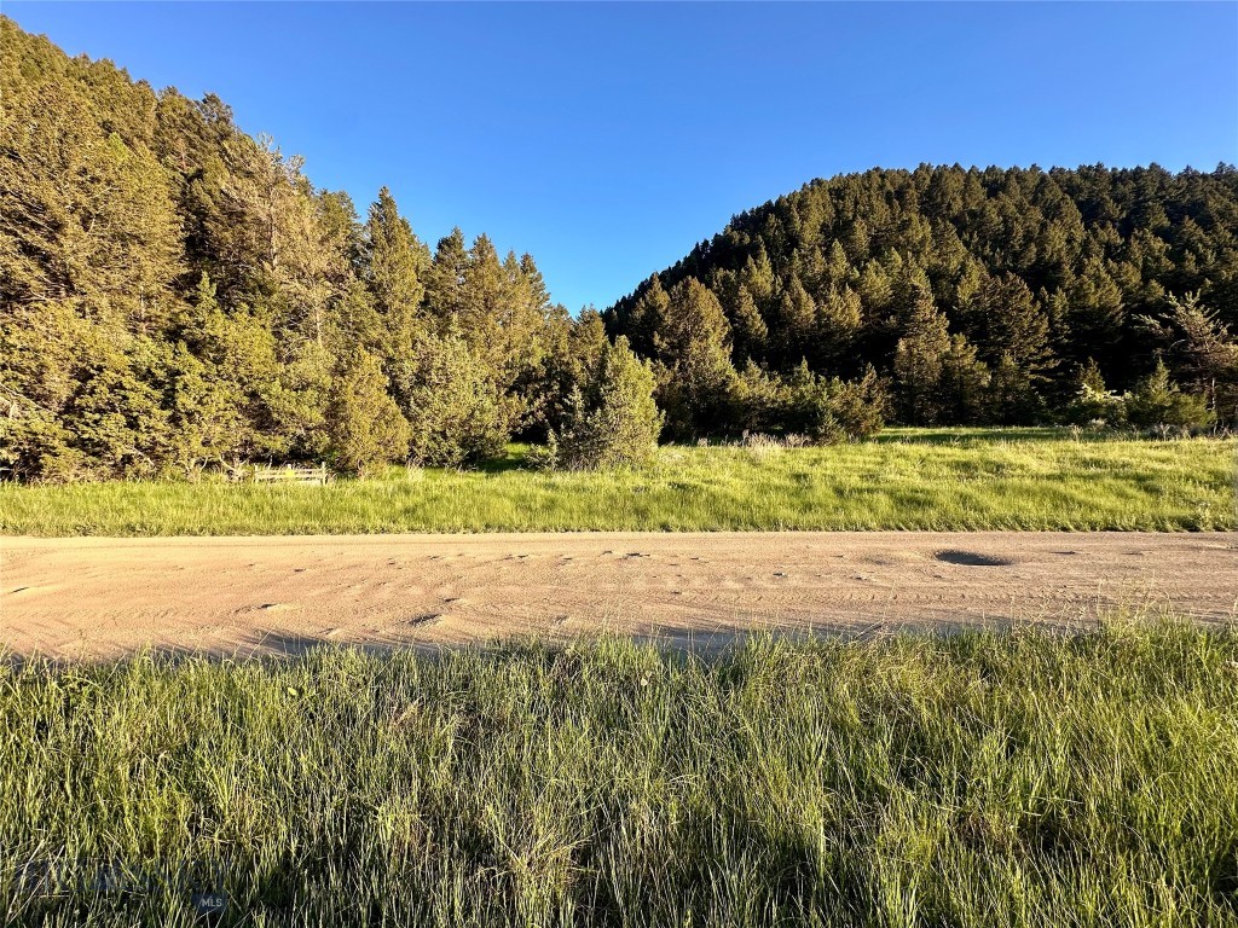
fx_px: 501
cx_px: 619
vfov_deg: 85.7
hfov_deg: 102.1
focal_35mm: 14
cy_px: 464
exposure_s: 1/360
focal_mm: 2.22
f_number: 2.2
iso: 40
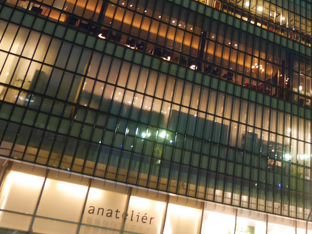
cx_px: 330
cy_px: -13
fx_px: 514
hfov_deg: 30.7
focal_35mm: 57
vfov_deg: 24.3
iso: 400
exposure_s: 1/3.2
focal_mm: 12
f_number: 3.5
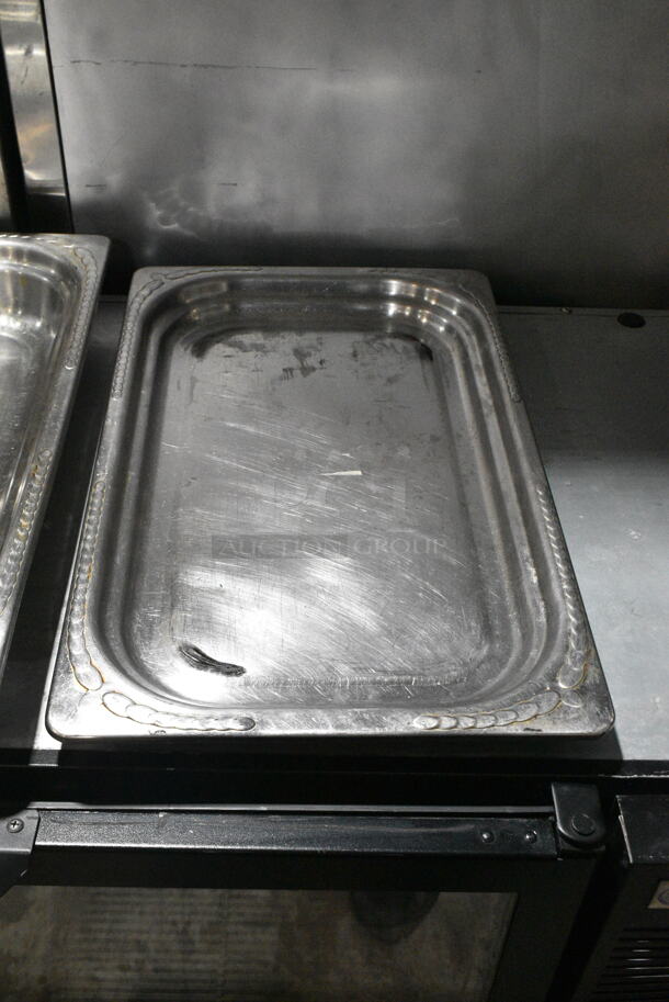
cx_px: 334
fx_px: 1085
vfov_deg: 49.5
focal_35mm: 39
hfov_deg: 34.3
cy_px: 501
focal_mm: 26
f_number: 8
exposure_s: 1/400
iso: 6400
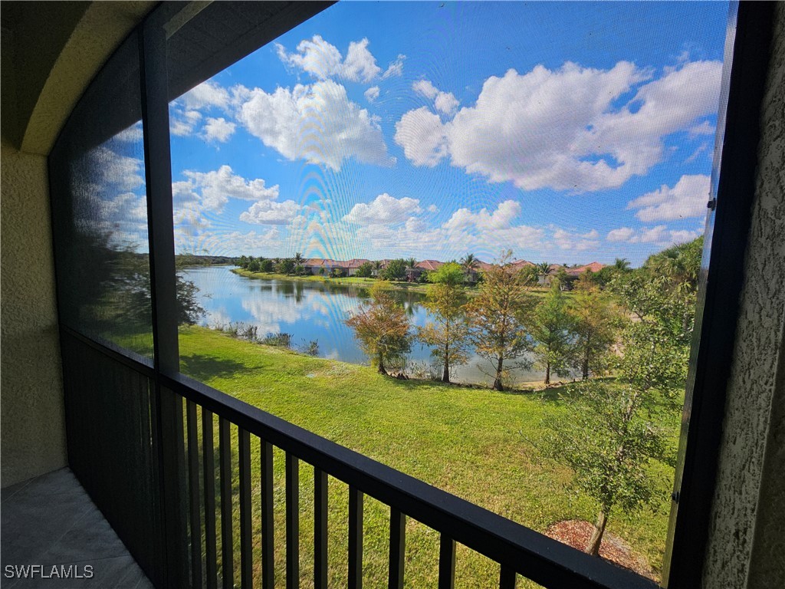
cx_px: 392
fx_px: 295
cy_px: 294
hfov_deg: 106.2
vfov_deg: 89.9
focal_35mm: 13
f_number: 2.2
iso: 50
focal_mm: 2.2
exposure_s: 1/1222
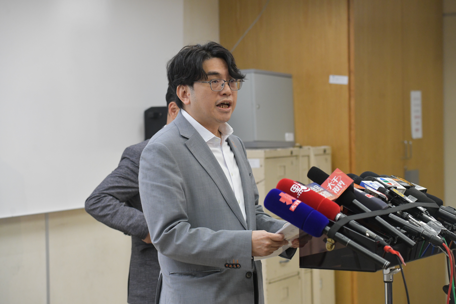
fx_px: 1241
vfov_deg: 14.0
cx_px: 228
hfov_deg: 20.8
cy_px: 152
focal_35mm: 98
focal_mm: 98
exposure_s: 1/250
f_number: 5
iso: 3200
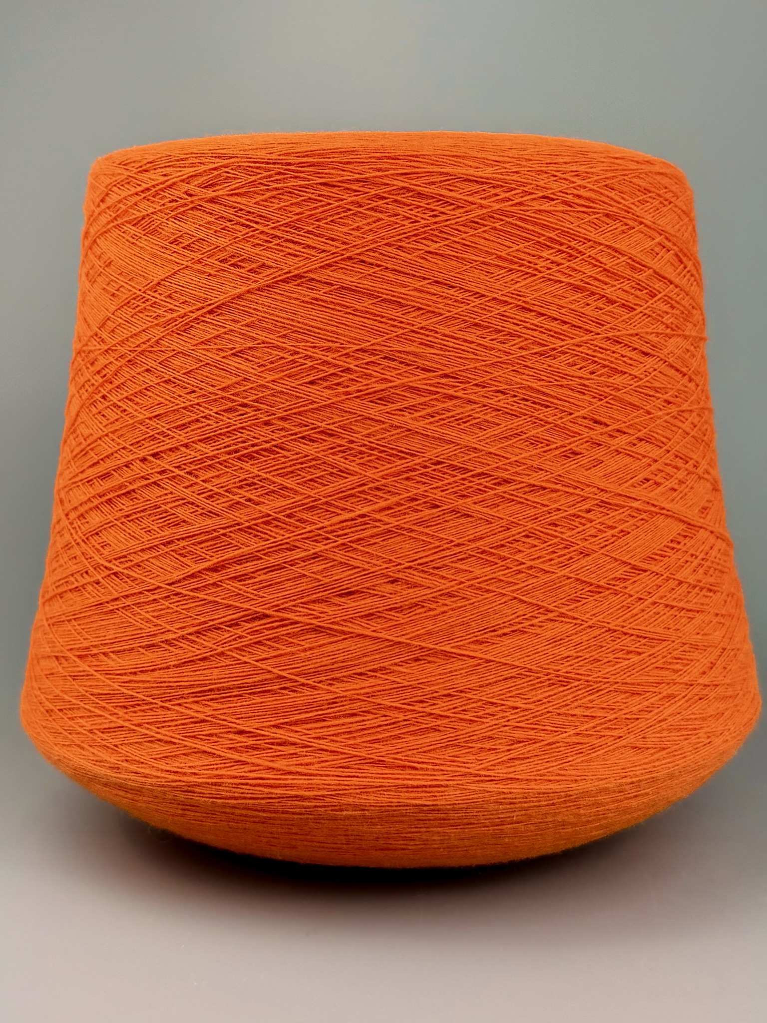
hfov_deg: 56.8
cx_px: 384
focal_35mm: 24
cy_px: 512
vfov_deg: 71.6
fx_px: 709
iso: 100
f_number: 1.78
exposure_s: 1/772
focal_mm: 6.76
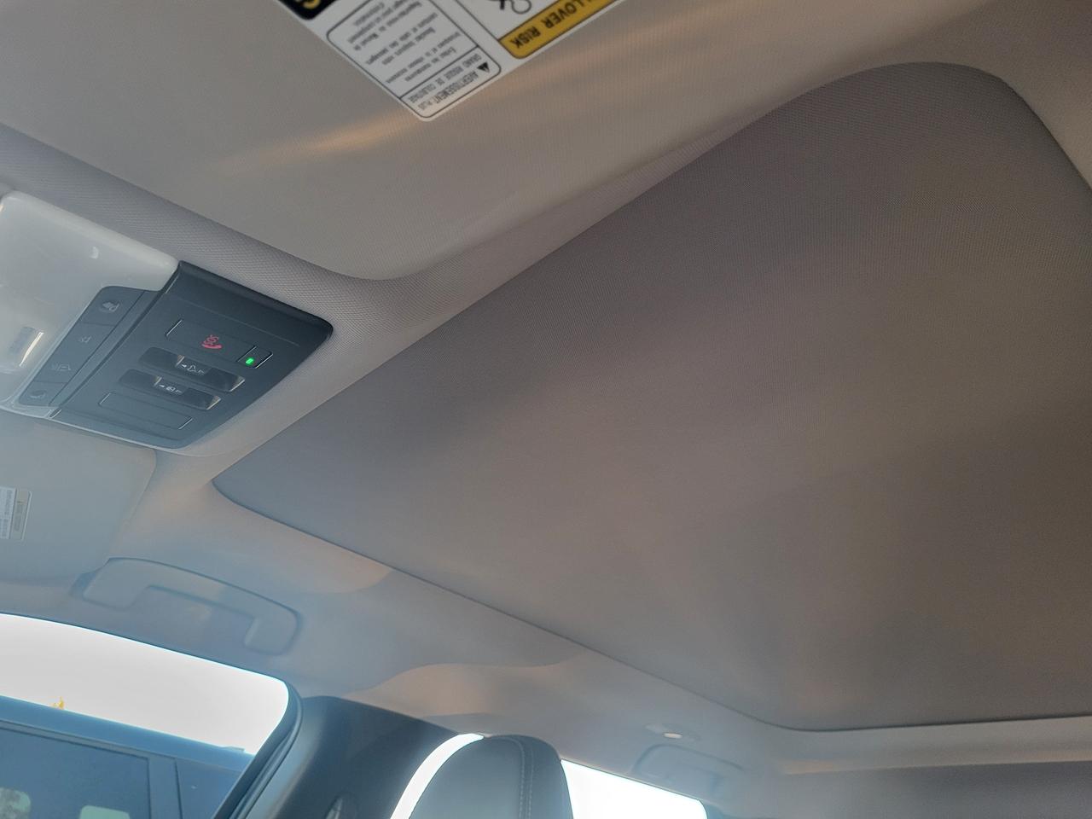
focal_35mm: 26
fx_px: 820
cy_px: 410
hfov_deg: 67.3
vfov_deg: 53.1
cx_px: 546
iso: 400
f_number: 1.8
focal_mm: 5.4
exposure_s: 1/40
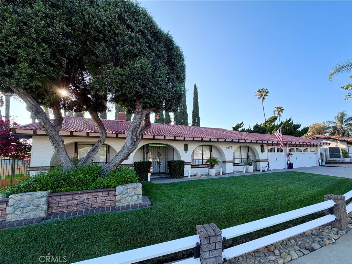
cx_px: 176
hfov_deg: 102.0
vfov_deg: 85.7
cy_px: 132
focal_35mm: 14
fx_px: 142
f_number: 2.2
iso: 40
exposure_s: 1/564
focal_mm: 2.22
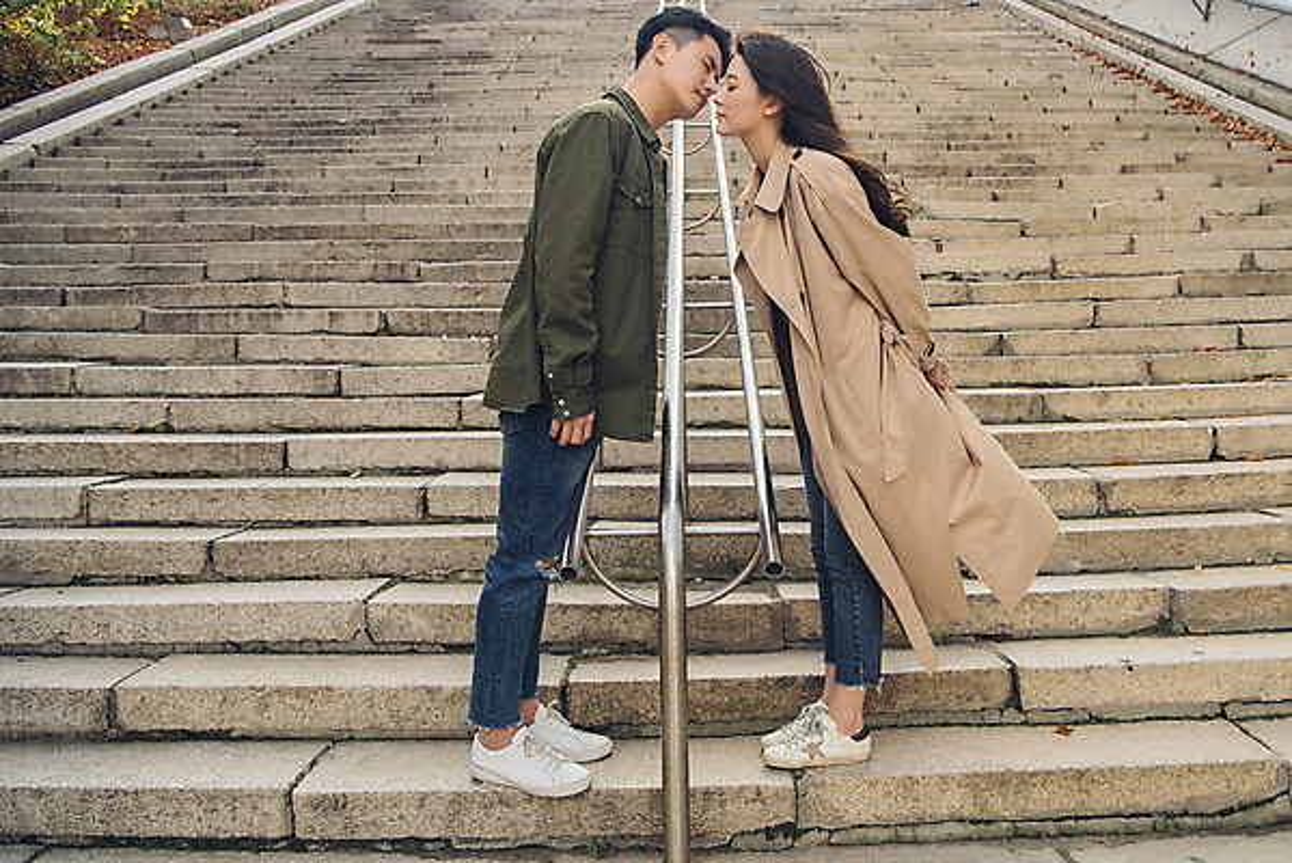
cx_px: 646
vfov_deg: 48.0
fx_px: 969
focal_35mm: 27
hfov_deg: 67.4
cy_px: 432
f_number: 5.6
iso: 250
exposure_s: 1/320
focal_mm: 27
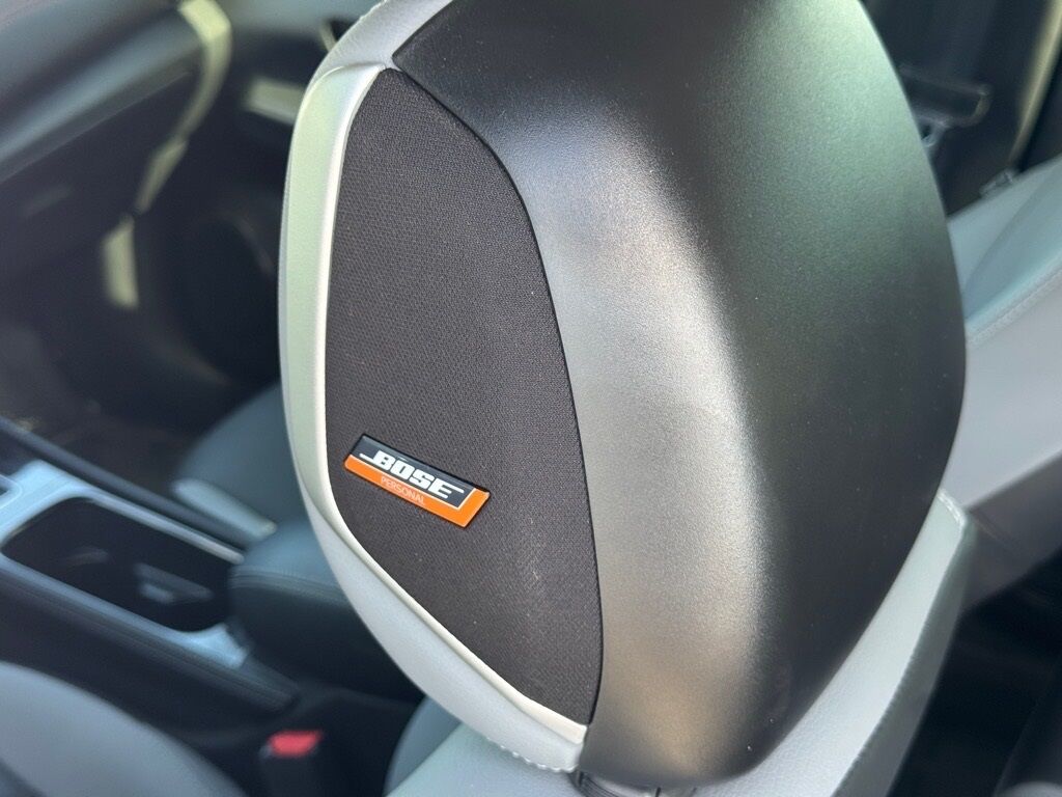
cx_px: 531
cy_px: 398
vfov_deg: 30.3
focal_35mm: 48
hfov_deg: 39.7
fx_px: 1473
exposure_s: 1/146
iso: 100
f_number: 1.78
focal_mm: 6.76
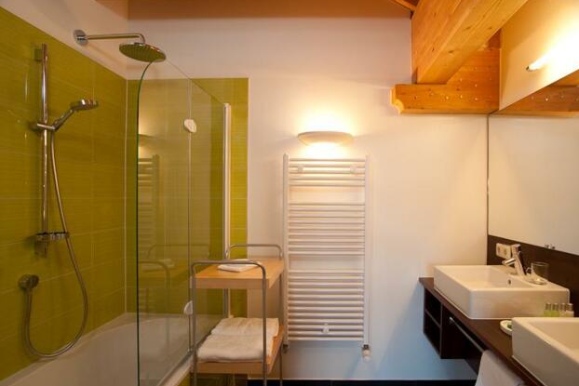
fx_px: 290
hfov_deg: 90.0
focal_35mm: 18
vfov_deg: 67.4
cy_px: 203
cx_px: 291
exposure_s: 1/5
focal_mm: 17
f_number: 8
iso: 200
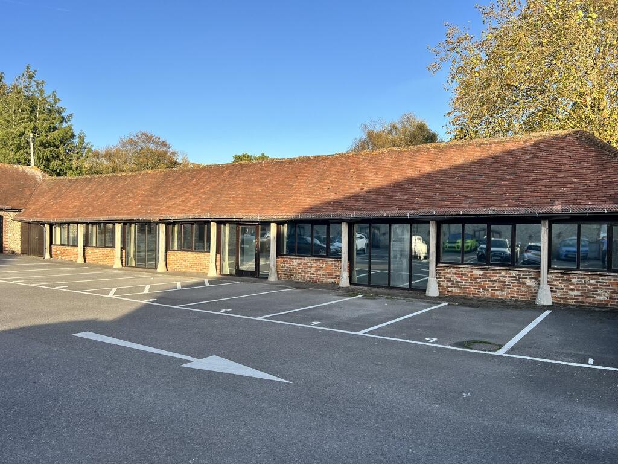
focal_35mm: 26
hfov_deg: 67.3
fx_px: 464
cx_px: 309
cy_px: 232
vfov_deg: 53.1
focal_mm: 5.7
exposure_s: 1/1575
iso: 50
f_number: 1.5
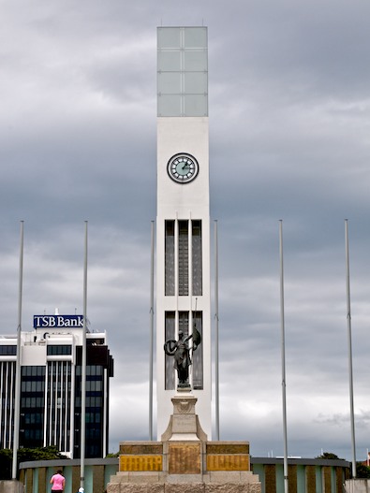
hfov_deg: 18.0
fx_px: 1169
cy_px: 250
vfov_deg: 23.8
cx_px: 185
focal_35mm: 82
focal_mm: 50
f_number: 13
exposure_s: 1/640
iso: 320
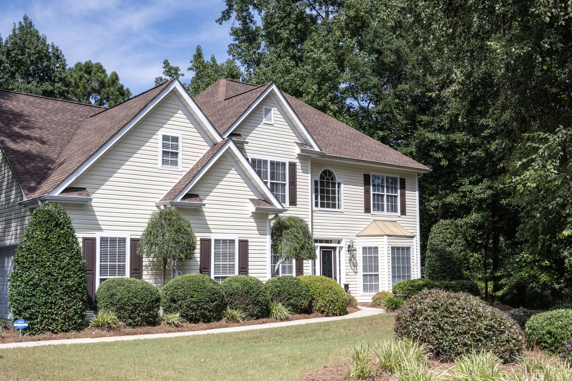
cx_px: 289
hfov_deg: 46.4
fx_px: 667
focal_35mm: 42
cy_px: 219
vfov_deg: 31.8
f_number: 8
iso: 1000
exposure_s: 1/8000
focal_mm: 36
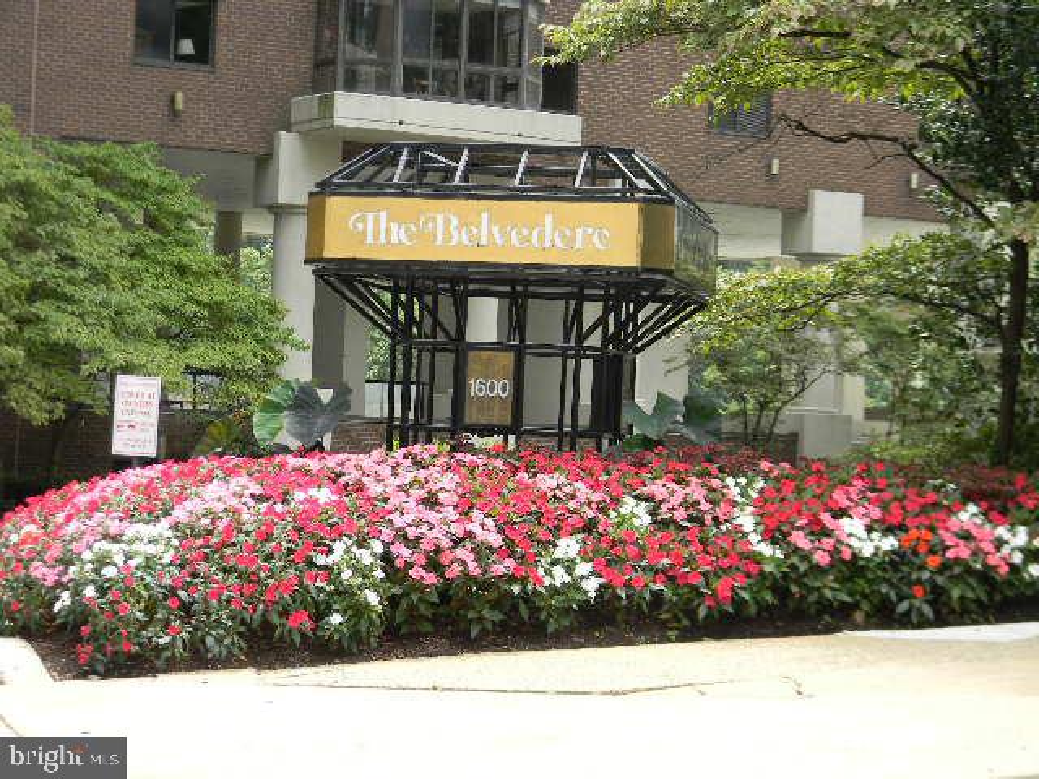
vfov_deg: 17.8
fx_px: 2491
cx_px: 520
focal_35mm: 83
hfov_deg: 23.6
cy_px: 390
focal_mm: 15.1
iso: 112
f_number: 4.5
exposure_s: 1/213
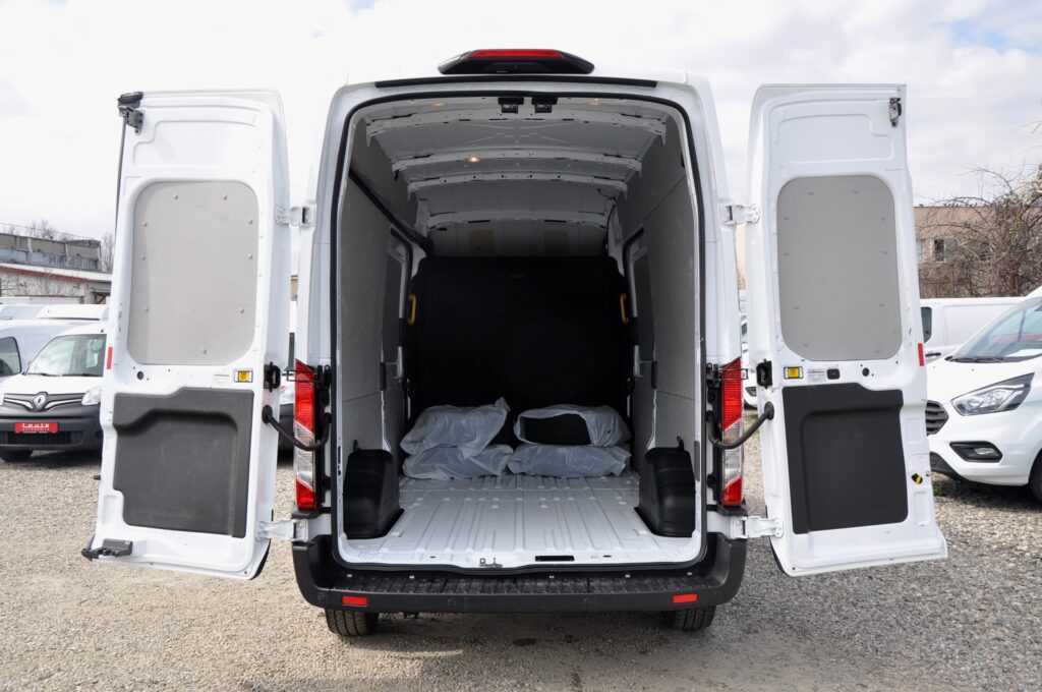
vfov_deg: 41.6
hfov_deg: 59.6
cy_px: 346
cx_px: 521
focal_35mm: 32
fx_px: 911
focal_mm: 21
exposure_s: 1/250
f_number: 8
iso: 500
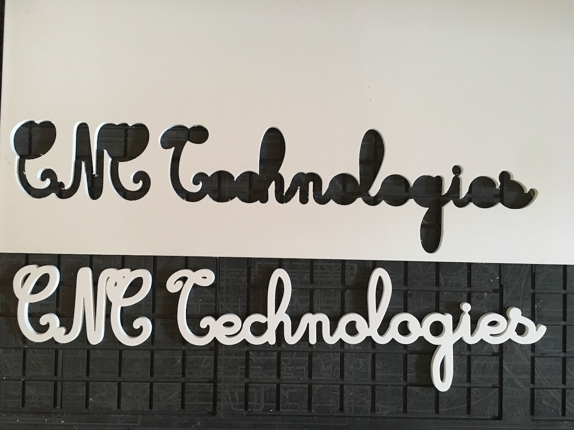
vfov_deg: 48.2
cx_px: 287
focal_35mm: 29
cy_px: 215
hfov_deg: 61.7
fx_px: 481
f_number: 2.2
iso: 400
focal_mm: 4.15
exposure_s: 1/17
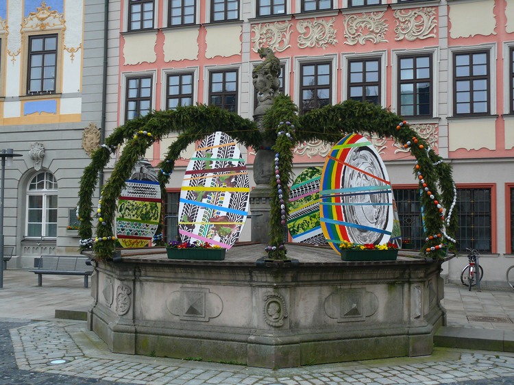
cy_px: 192
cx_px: 257
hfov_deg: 43.9
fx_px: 638
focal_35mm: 43
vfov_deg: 33.6
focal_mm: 9
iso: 100
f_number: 2.8
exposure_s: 1/50
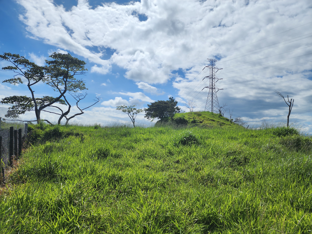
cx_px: 156
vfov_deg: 58.9
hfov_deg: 73.9
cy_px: 117
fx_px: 207
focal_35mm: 23
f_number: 1.8
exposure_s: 1/4019
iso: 12
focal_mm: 6.4
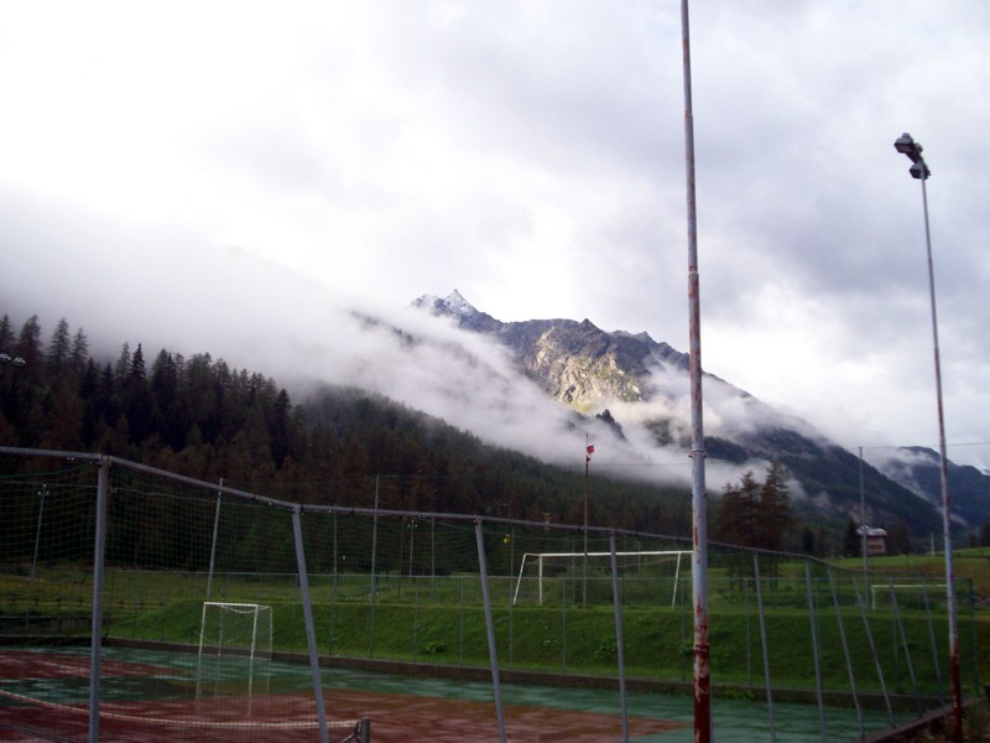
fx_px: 1030
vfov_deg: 39.7
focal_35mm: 36
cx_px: 495
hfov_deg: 51.4
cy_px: 372
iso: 100
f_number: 4.5
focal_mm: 5.9
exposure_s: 1/189
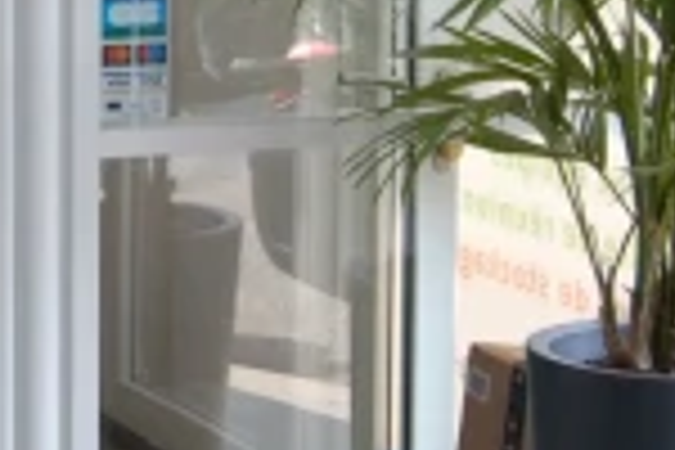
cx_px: 65
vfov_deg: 10.1
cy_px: -83
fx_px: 2512
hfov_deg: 15.1
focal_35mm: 134
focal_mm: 22
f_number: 3.8
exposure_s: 1/200
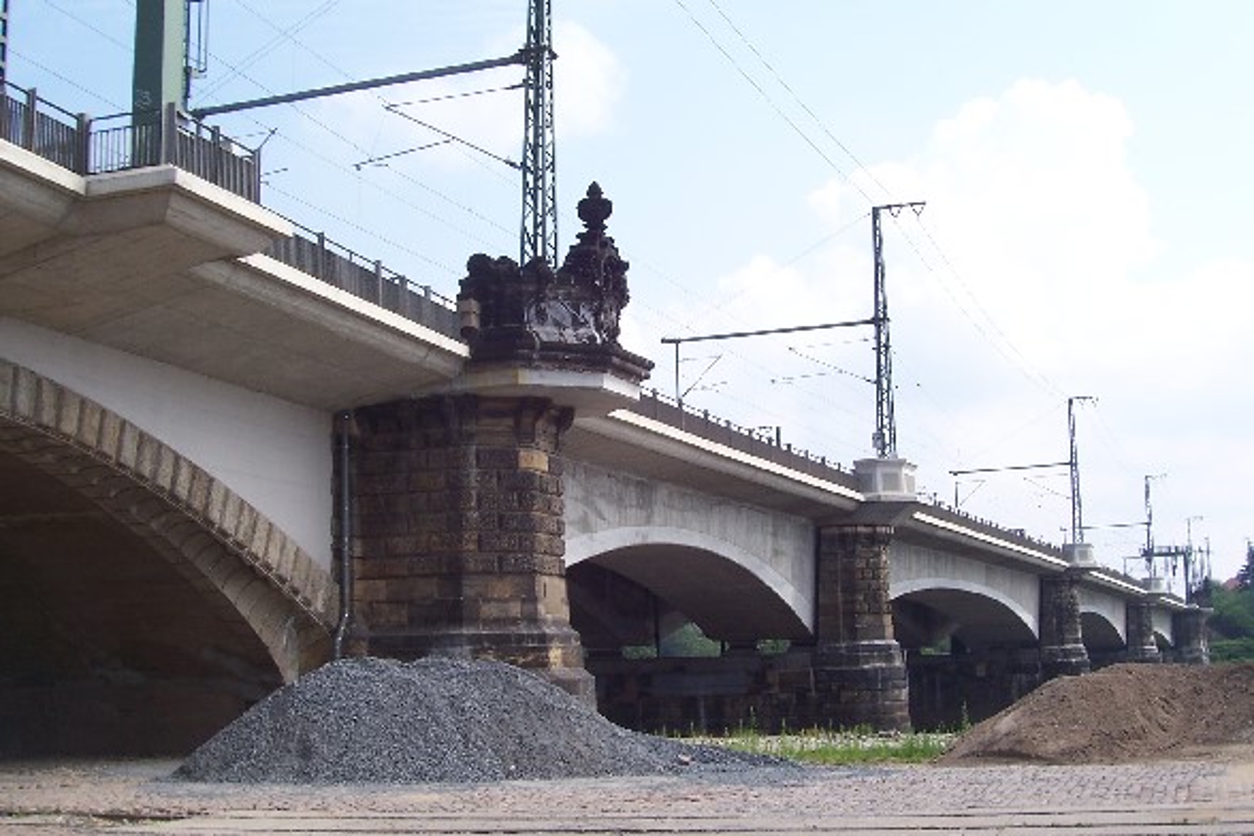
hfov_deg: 46.4
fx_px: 1463
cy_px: 418
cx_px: 627
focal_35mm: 42
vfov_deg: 31.9
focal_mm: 7
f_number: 5.6
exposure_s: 1/250
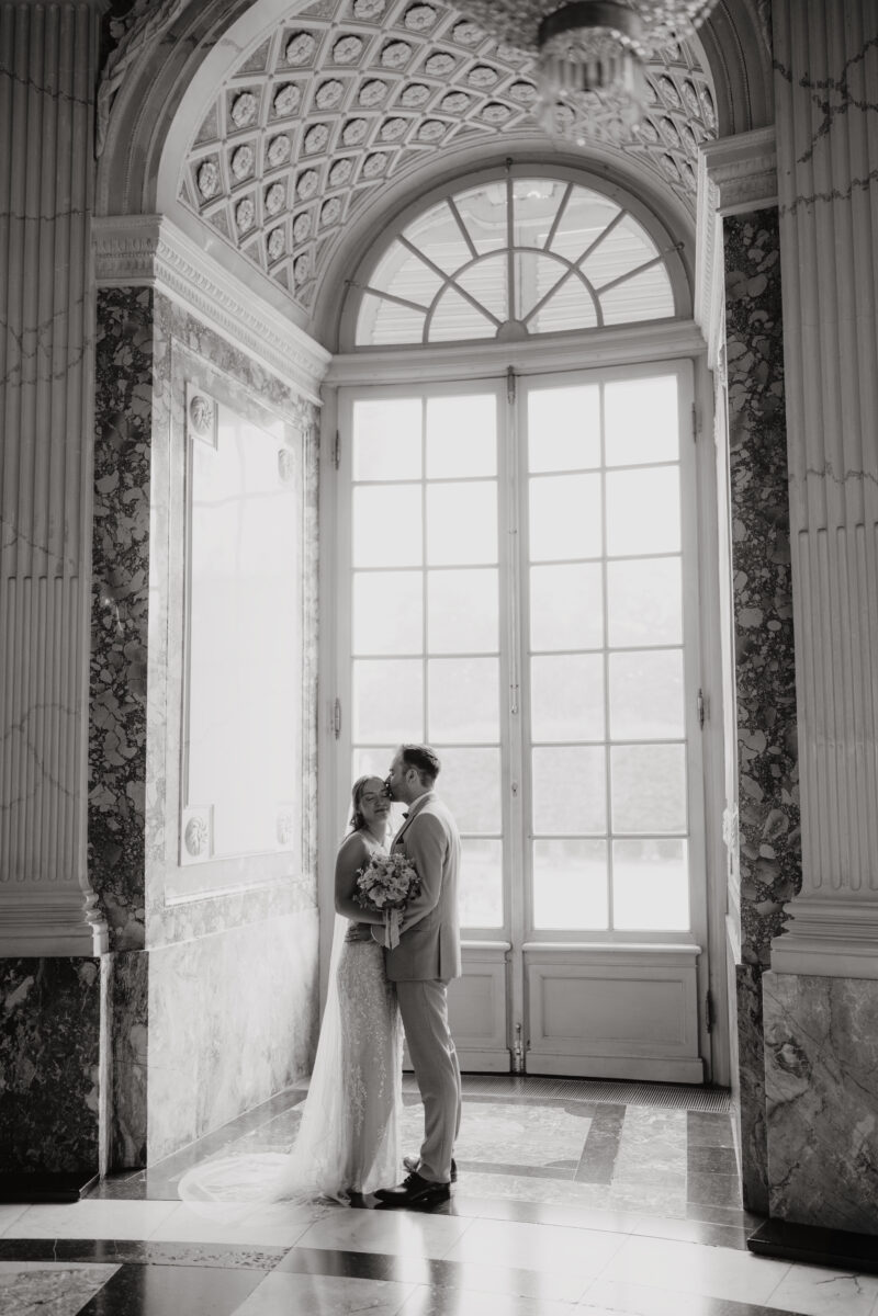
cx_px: 439
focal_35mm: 35
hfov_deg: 37.9
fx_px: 1280
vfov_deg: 54.4
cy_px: 658
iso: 320
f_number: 1.6
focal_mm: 35
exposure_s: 1/400
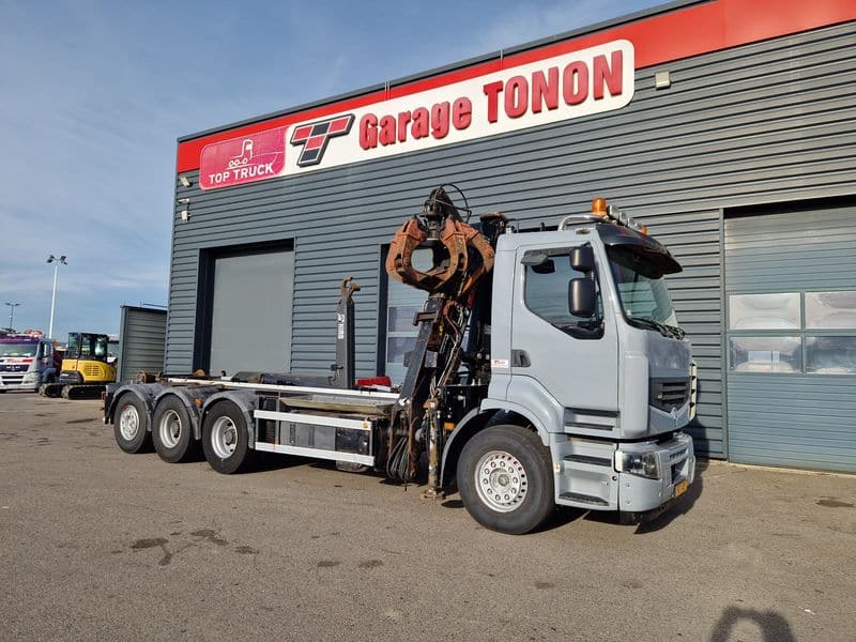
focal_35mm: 23
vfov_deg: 58.9
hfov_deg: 73.9
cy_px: 321
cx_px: 428
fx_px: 569
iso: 50
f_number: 1.8
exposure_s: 1/1520
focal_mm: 5.4
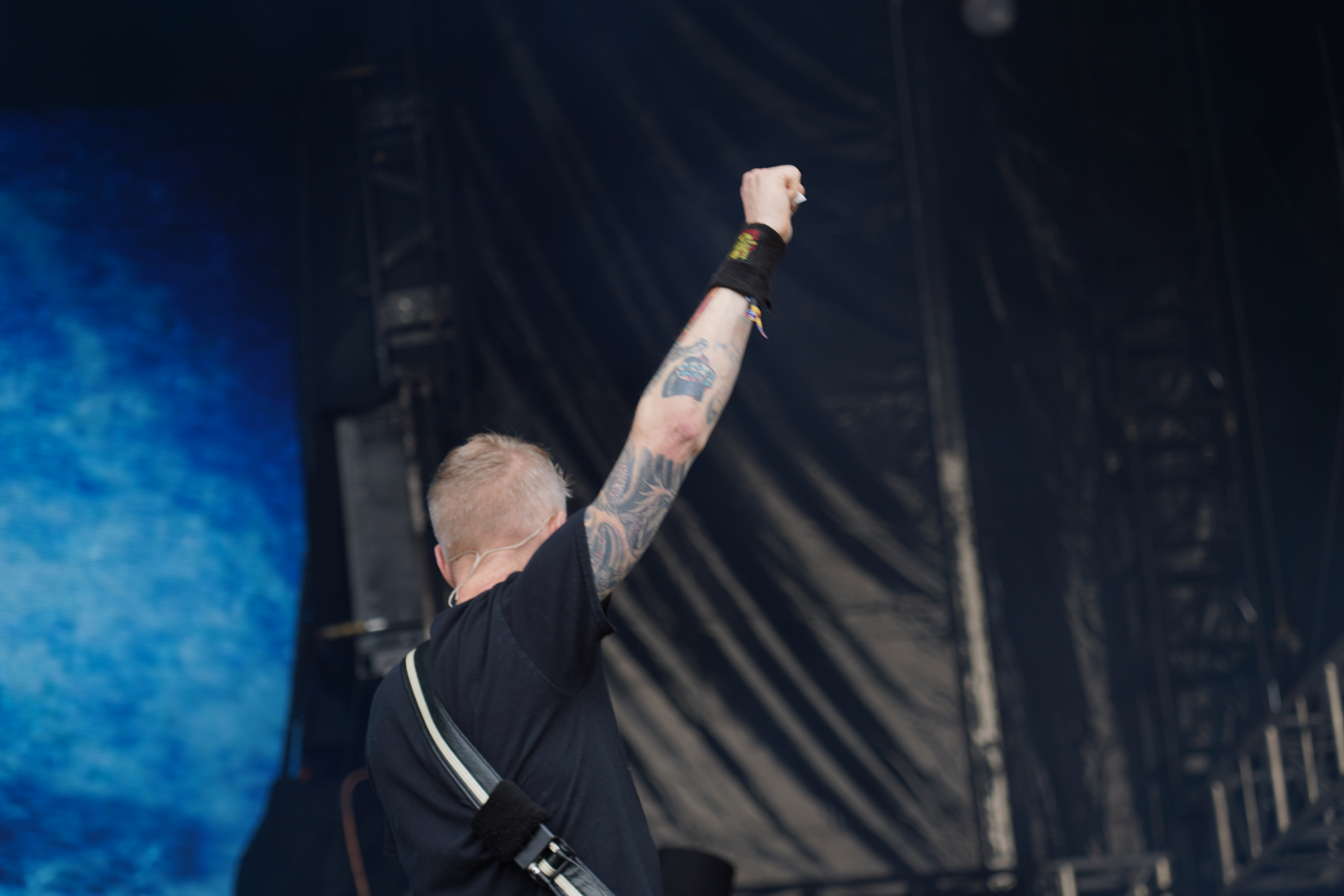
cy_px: 448
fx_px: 3920
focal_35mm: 105
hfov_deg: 19.5
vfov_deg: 13.0
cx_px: 672
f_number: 4.5
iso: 100
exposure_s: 1/160
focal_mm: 105
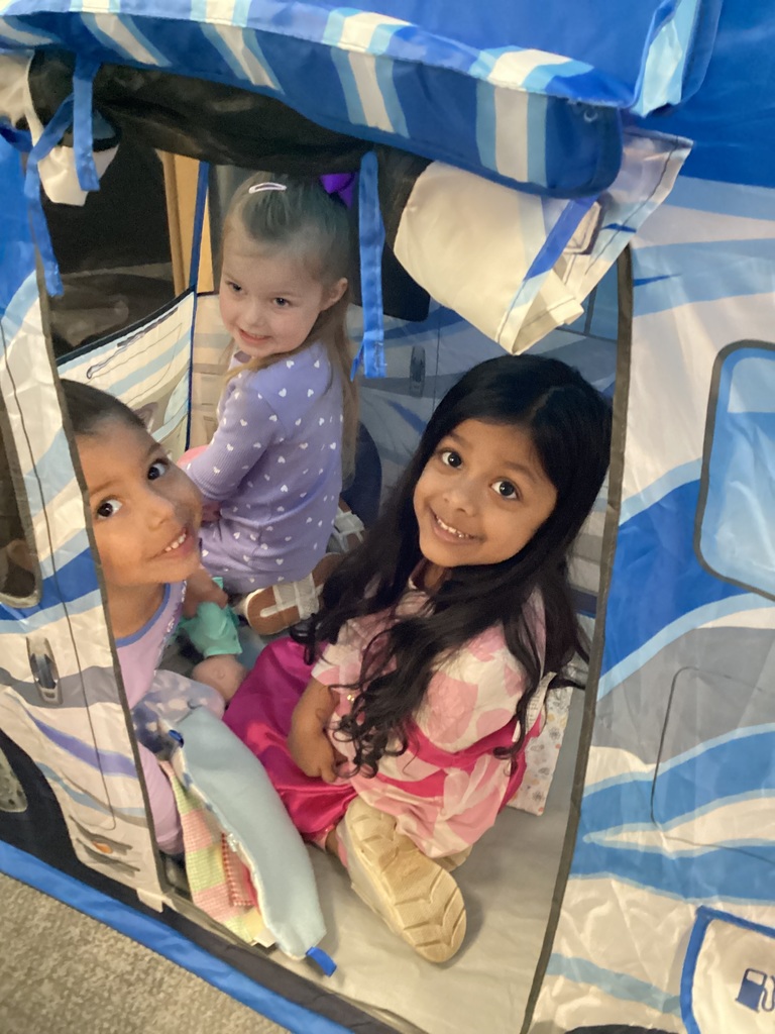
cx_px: 388
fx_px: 925
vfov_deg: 58.4
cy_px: 517
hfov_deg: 45.4
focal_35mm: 31
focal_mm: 3.3
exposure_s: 1/24
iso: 800
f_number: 2.4
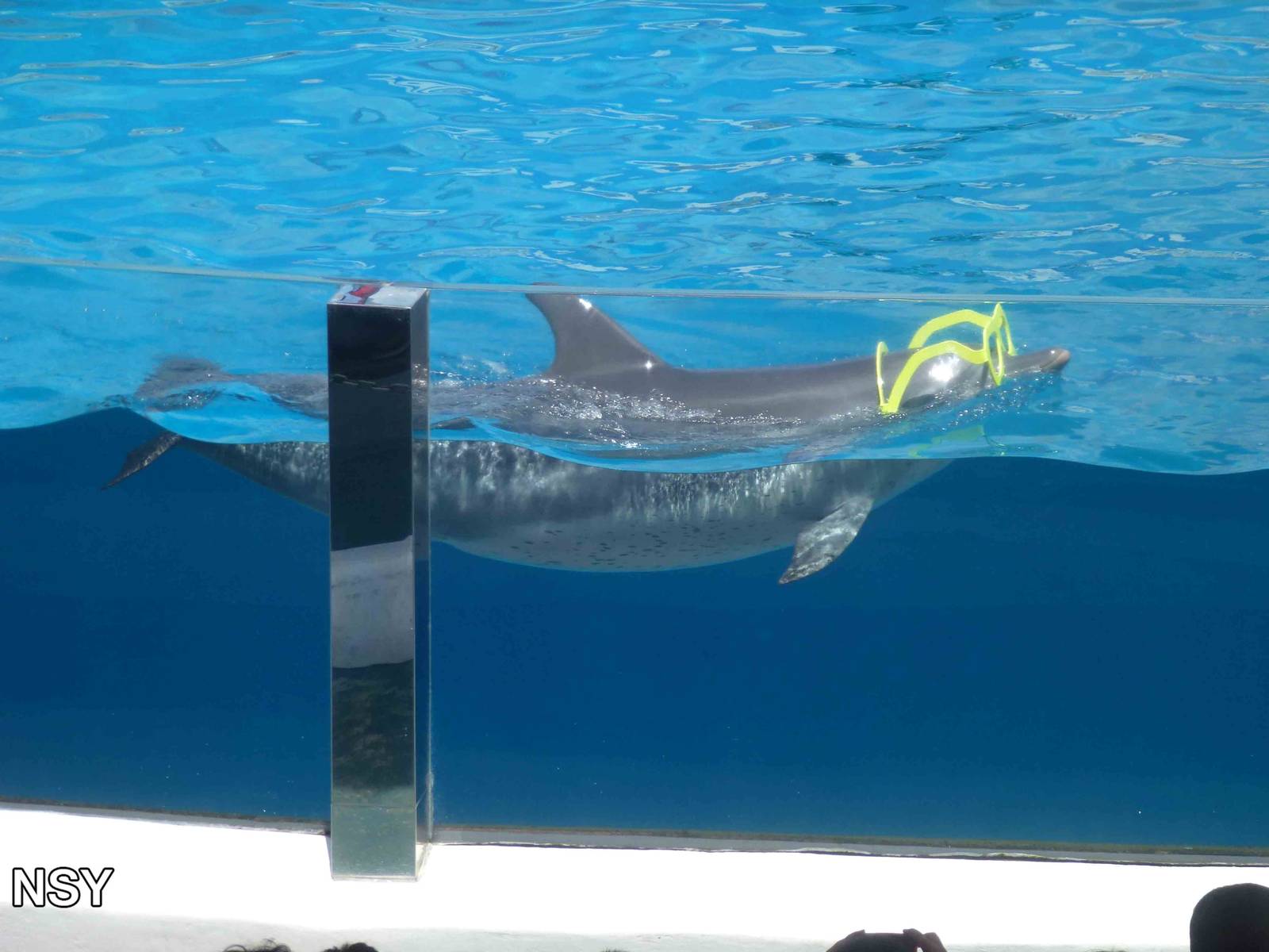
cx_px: 634
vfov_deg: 5.2
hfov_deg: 7.0
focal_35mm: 285
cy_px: 476
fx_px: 10448
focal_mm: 51
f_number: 5.7
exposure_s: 1/400
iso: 100
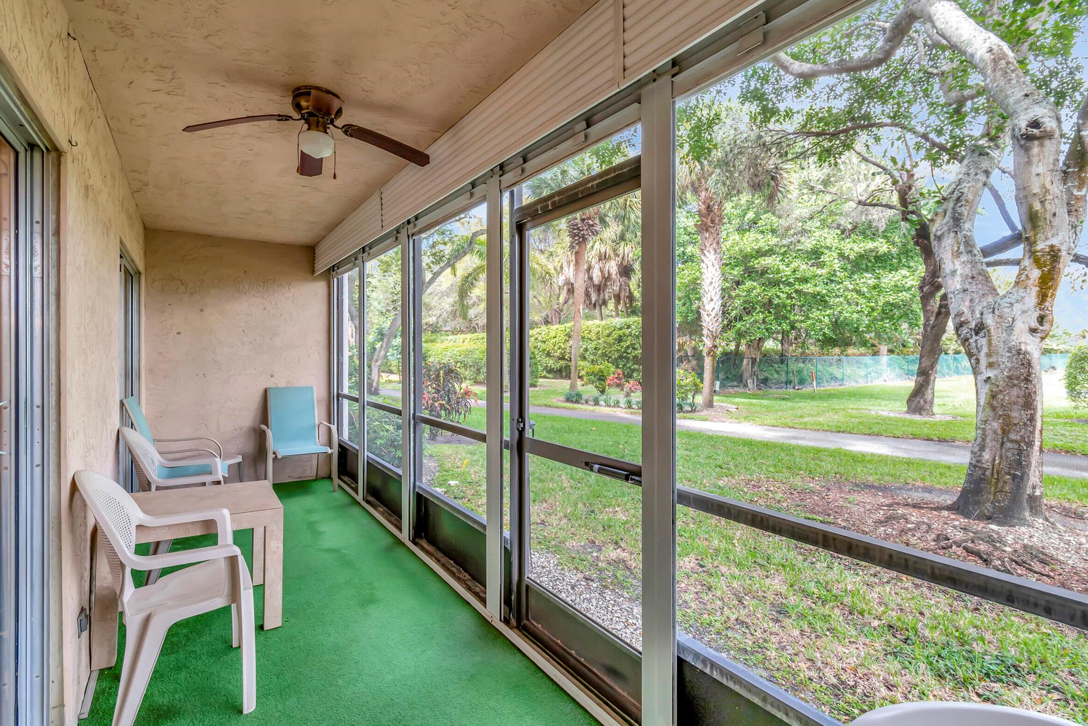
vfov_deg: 73.7
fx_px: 484
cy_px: 356
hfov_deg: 96.7
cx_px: 530
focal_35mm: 16
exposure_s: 1/50
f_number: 8
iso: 500
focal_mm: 10
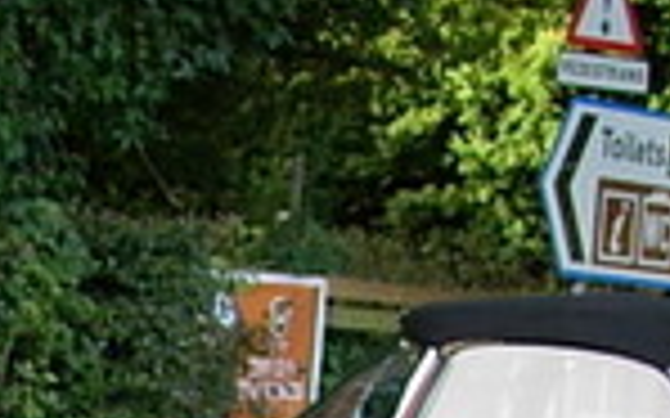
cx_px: -468
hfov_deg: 11.4
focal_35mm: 173
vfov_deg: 7.1
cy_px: 1056
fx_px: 3158
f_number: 2.8
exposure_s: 1/166
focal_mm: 7.8
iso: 64
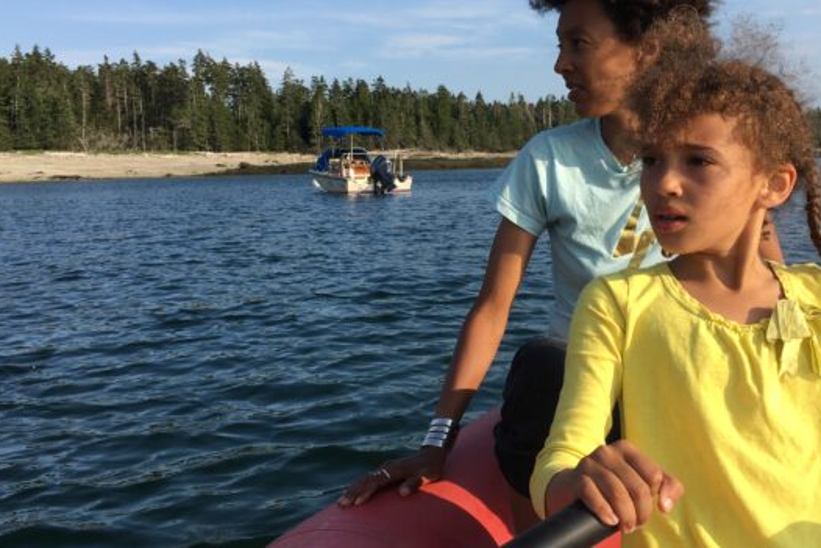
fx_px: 890
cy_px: 222
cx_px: 446
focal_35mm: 39
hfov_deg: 49.5
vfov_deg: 34.1
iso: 25
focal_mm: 4.15
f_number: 2.2
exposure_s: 1/986
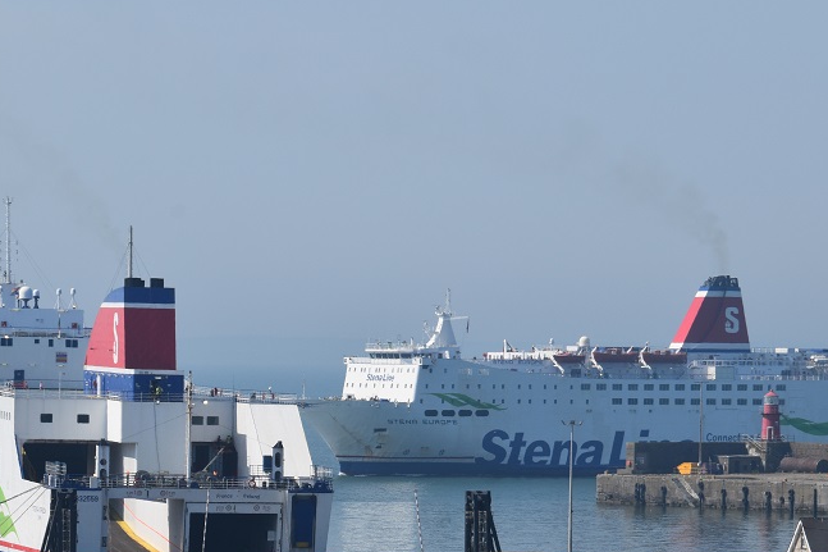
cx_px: 401
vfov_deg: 6.8
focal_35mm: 202
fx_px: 4640
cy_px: 428
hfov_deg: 10.2
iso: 200
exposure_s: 1/400
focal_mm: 85
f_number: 10
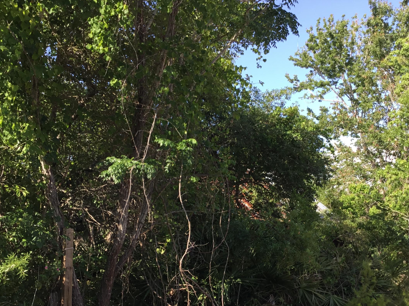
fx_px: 520
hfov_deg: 42.9
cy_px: 210
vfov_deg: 32.5
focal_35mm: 44
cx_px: 222
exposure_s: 1/319
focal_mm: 3.3
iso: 25
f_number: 2.4
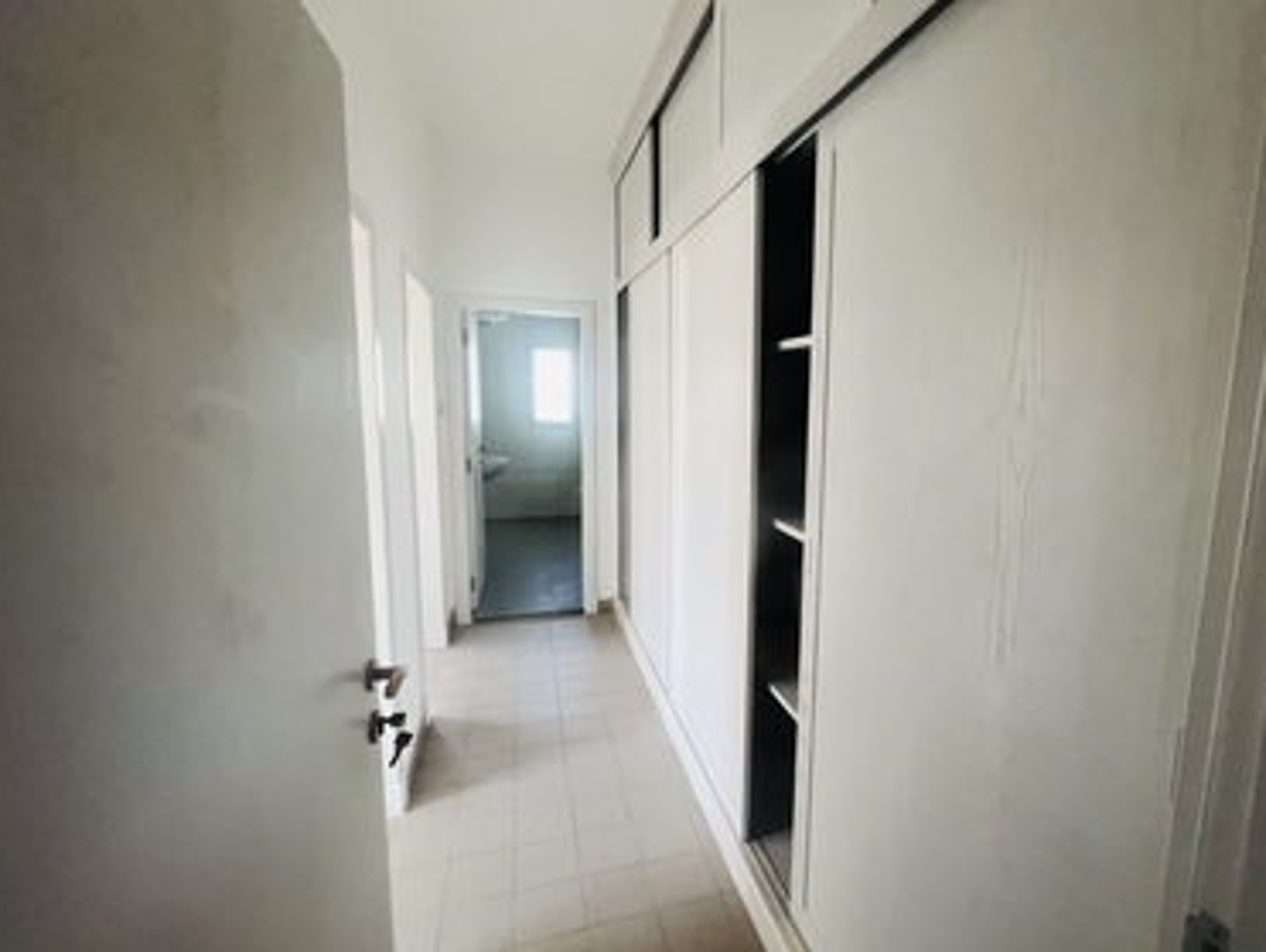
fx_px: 586
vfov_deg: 78.2
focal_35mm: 16
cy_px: 476
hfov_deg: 93.7
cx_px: 732
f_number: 1.8
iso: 250
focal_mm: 1.57
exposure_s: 1/64
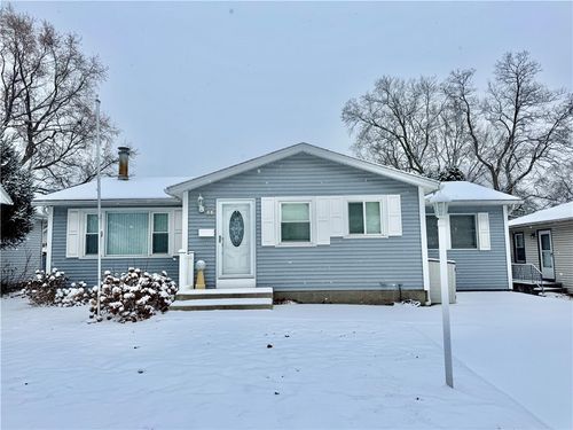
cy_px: 215
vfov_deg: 56.8
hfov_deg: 71.6
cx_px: 286
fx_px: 397
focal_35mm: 24
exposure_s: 1/2415
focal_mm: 6.76
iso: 80
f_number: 1.78
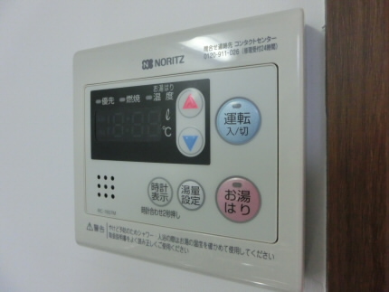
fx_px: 270
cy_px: 146
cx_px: 194
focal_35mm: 24
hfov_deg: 71.6
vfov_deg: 56.9
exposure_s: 1/125
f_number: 3
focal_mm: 4.24
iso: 800
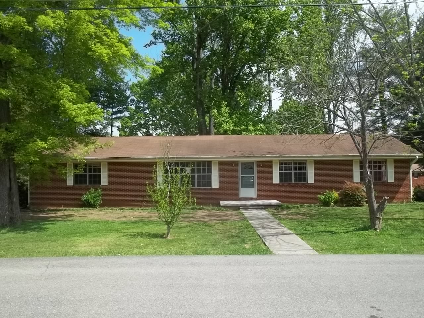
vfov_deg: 42.9
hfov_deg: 55.4
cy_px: 159
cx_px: 212
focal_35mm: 33
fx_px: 404
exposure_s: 1/125
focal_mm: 5.9
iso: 64
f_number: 8
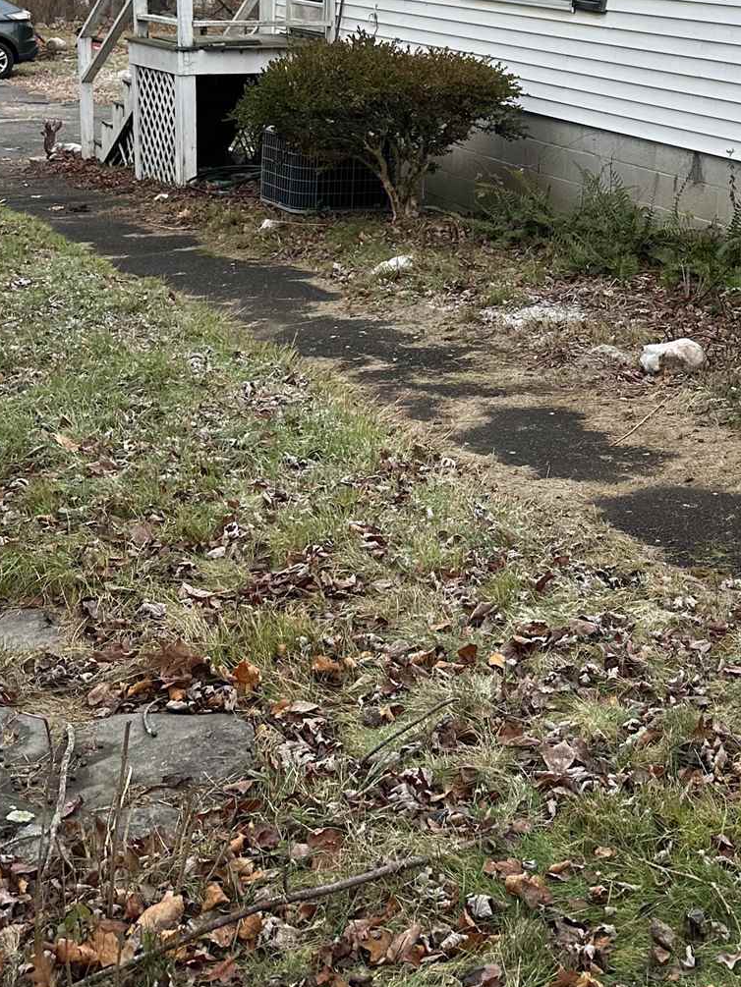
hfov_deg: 25.8
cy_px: 117
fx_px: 1569
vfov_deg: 33.3
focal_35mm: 55
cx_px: 648
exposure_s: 1/121
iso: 100
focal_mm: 6.86
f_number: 1.78
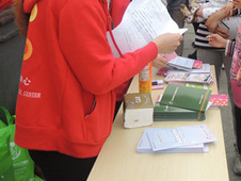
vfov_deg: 25.6
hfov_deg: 33.0
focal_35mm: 53
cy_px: -18
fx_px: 369
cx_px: 243
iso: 100
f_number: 2.2
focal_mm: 4.3
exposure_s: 1/250
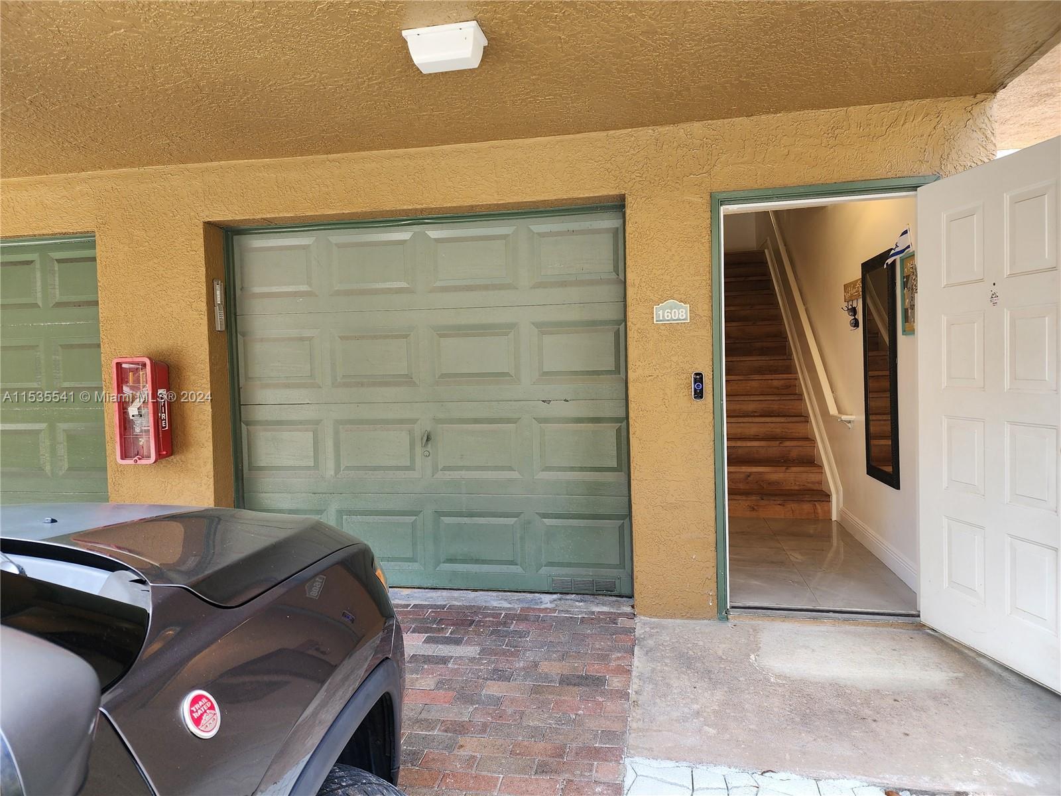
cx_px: 530
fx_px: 705
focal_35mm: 23
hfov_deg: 73.9
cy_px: 398
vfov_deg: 58.9
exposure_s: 1/180
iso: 64
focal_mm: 6.4
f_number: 1.8
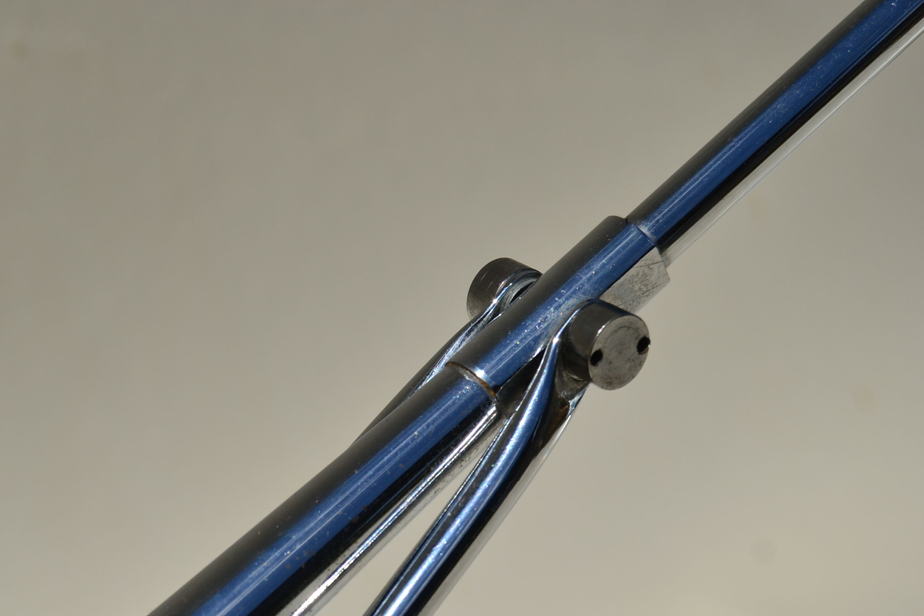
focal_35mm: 128
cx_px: 215
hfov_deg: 16.0
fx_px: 3279
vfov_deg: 10.7
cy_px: 472
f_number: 5.6
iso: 100
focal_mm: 55
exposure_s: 1/1250
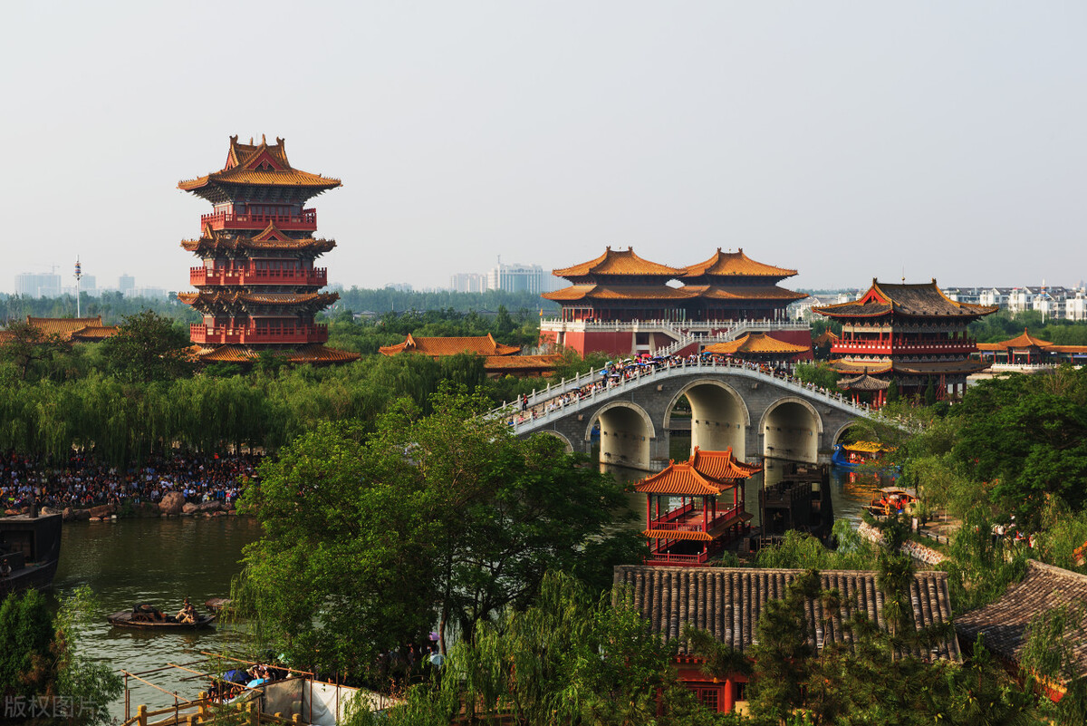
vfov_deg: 22.6
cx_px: 544
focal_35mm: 60
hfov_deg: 33.4
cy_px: 363
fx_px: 1812
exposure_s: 1/250
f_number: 8
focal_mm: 60
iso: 100
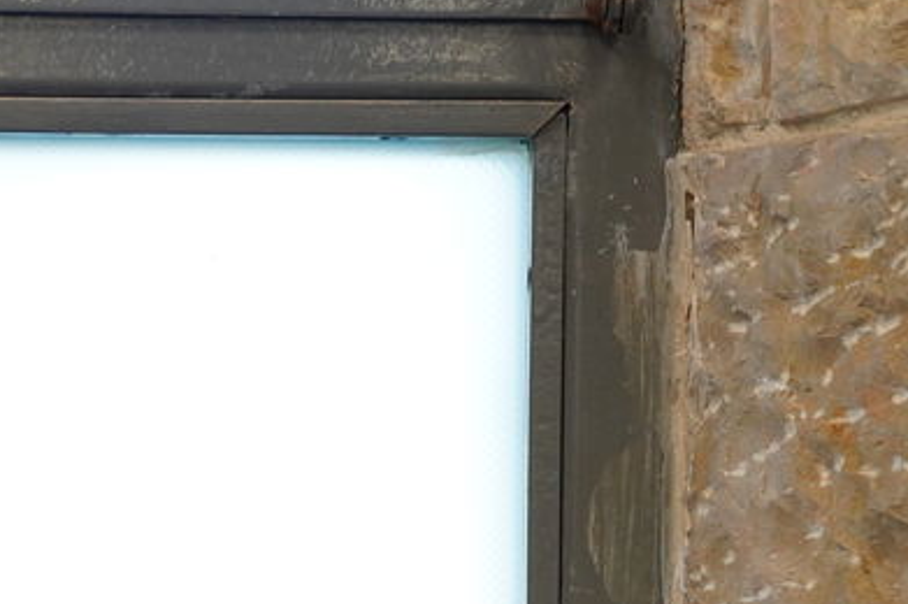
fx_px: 5418
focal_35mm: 215
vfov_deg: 6.3
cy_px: 961
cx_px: 84
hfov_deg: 9.5
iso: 1250
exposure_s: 1/500
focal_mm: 60
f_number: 2.8
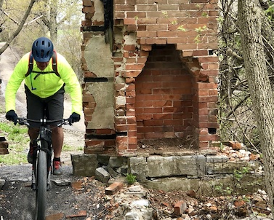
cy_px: 114
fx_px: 957
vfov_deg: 13.1
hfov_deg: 16.1
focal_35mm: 118
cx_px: 46
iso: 25
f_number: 2.8
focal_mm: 6.6
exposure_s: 1/121
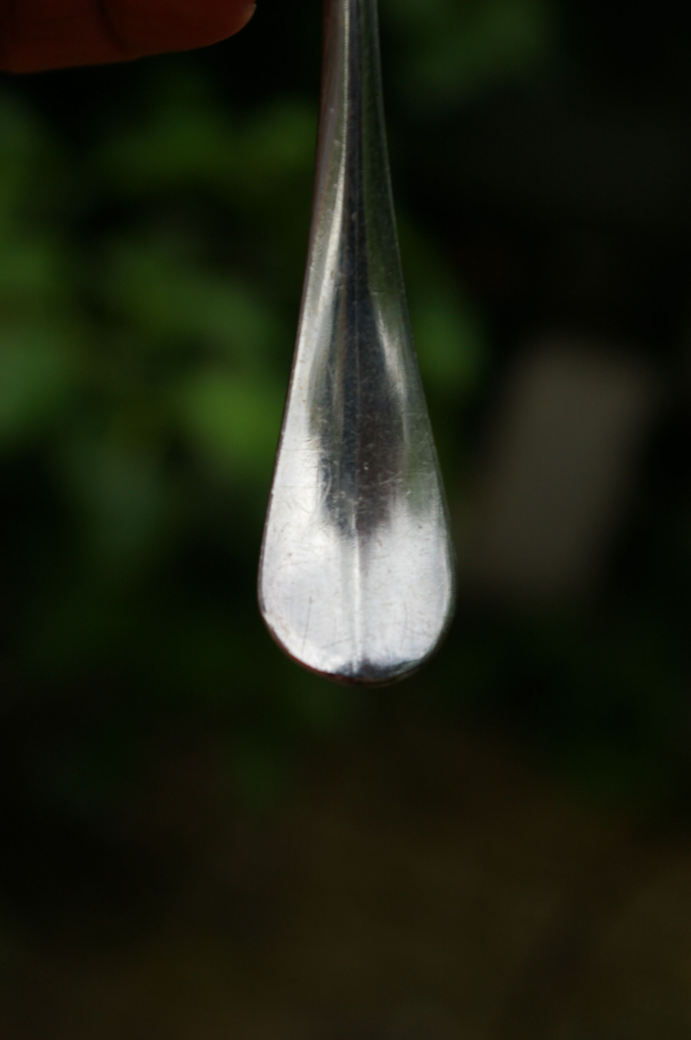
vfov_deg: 24.6
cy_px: 520
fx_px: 2380
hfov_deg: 16.5
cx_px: 346
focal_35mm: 82
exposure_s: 1/125
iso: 200
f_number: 8
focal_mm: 55
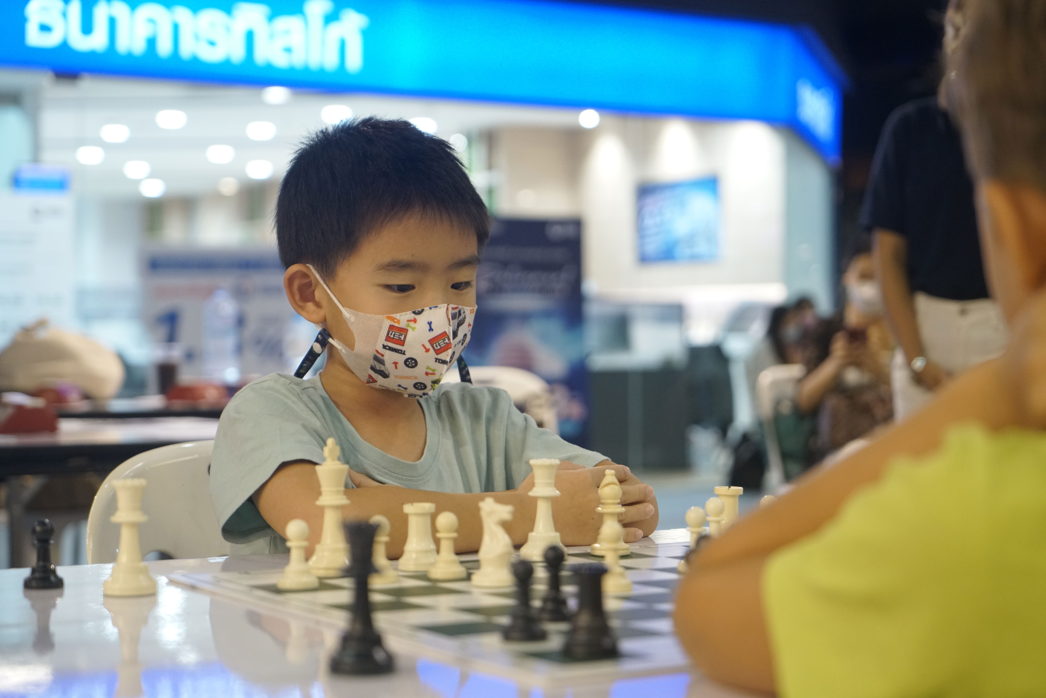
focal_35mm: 66
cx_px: 523
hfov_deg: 30.5
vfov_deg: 20.6
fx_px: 1918
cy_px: 349
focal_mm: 66
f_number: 4
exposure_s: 1/100
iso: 3200
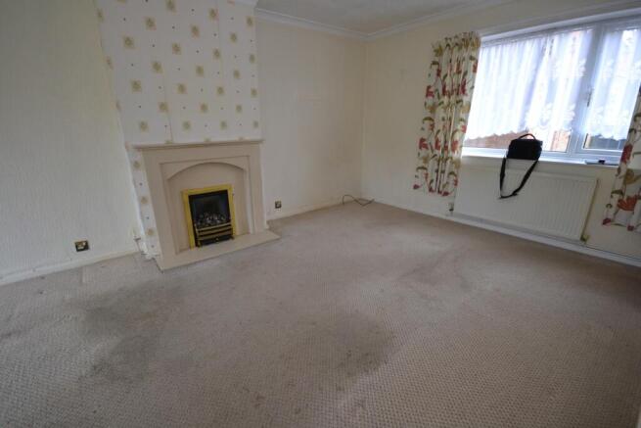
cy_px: 214
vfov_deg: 77.4
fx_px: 267
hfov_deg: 100.4
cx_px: 320
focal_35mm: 15
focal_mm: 10
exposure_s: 1/60
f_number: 4
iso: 640
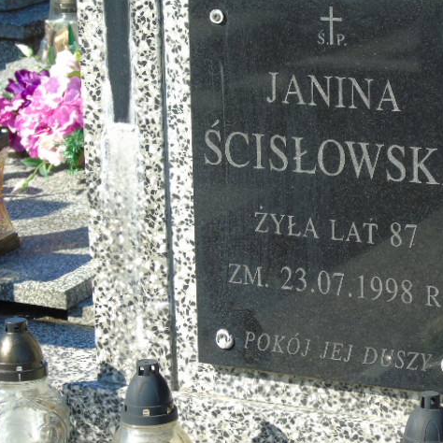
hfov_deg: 11.8
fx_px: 2143
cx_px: 288
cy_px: 221
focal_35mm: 148
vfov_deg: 11.8
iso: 80
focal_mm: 22
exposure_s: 1/250
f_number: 4.6
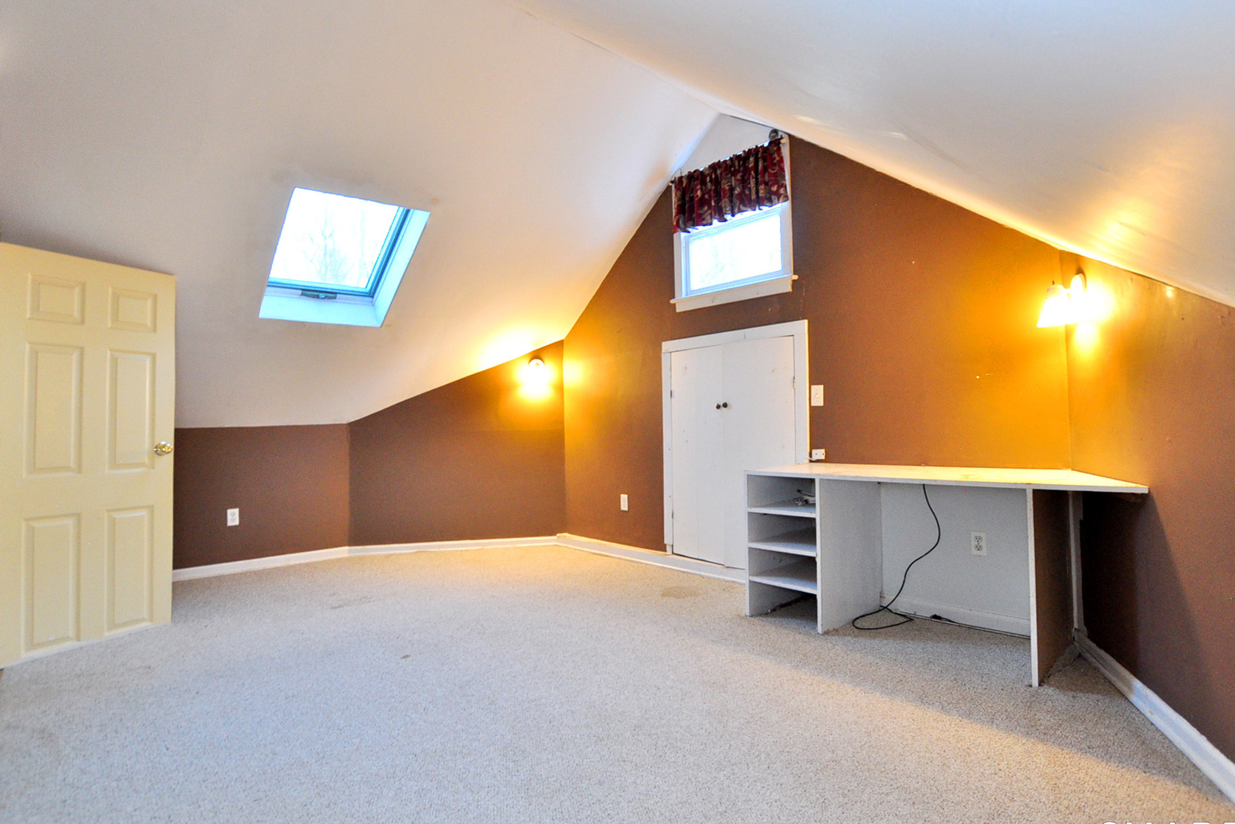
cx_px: 608
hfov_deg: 93.3
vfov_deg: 70.4
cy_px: 394
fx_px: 583
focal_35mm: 17
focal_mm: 10
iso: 800
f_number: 4
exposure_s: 1/25
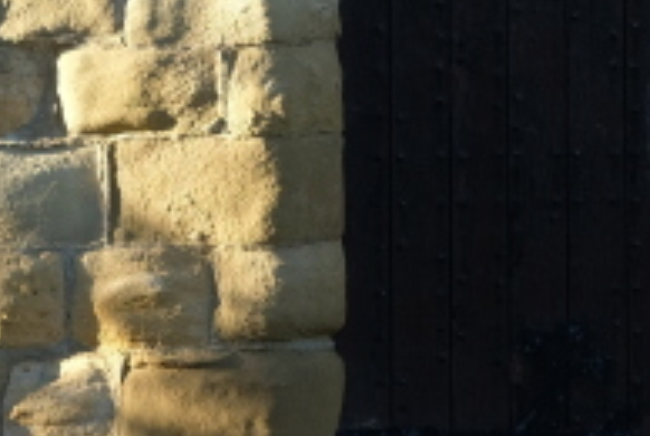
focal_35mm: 144
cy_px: -159
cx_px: 757
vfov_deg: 9.4
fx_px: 2604
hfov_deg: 13.9
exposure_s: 1/125
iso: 200
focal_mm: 23
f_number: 5
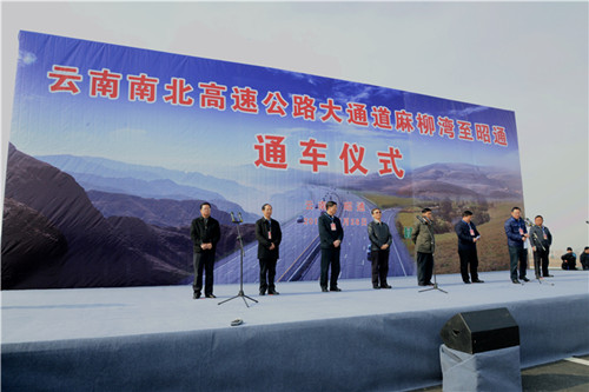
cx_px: 294
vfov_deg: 53.1
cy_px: 196
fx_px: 393
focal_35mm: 24
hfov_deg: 73.8
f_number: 11
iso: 1250
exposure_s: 1/500
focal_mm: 24
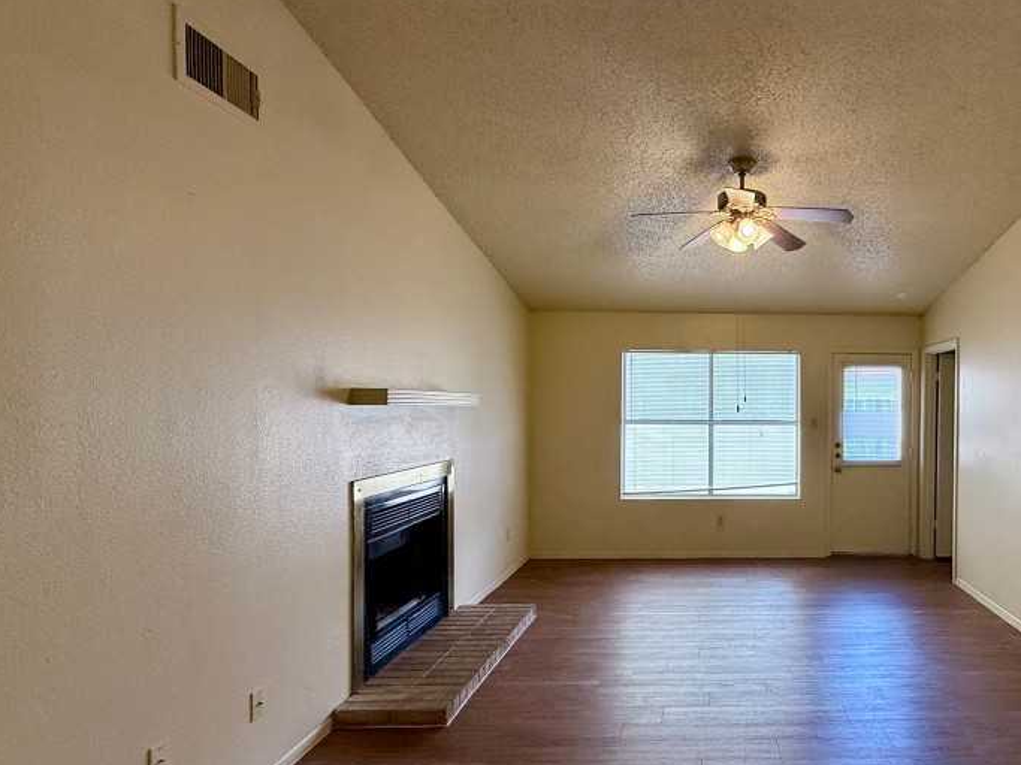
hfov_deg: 74.7
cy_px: 412
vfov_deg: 63.3
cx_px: 734
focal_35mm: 21
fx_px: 619
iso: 160
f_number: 2.2
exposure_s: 1/120
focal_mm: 2.22
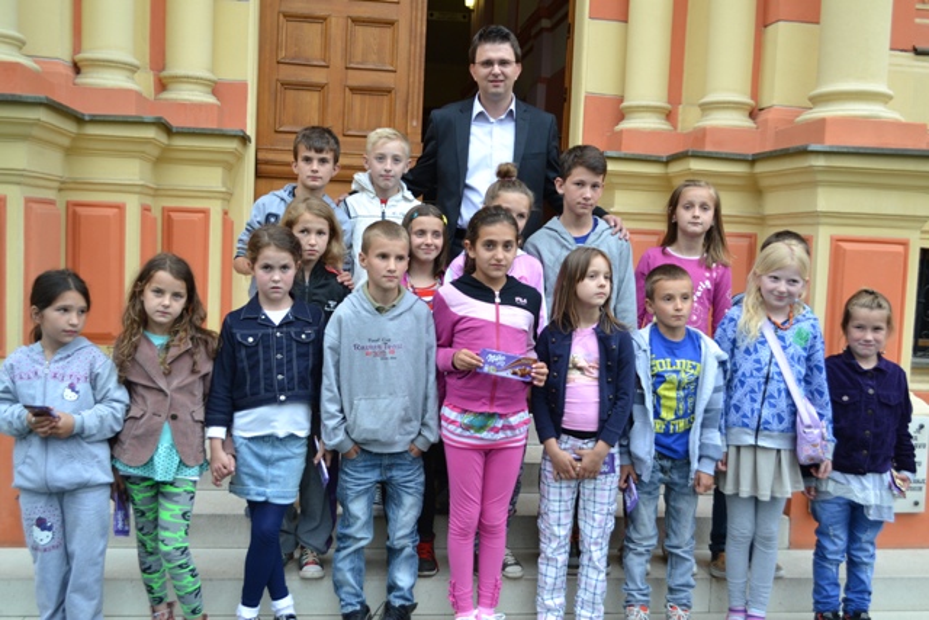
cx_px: 464
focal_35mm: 36
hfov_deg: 53.1
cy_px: 310
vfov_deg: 36.9
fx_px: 929
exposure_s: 1/100
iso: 400
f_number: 5
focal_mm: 24
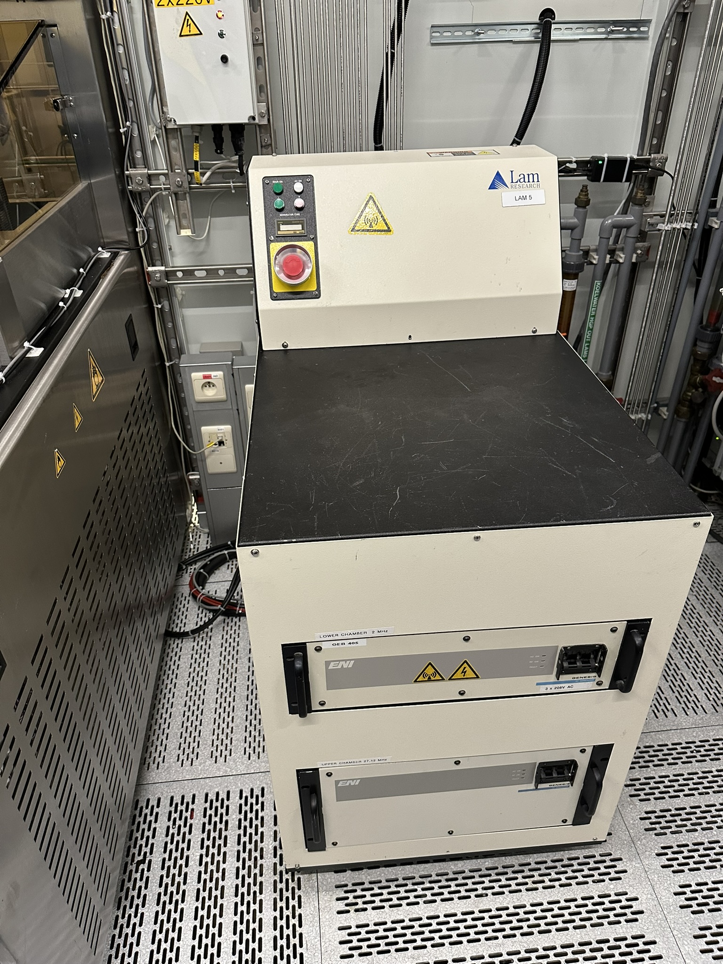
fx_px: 668
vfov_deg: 71.6
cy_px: 482
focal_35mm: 24
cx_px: 362
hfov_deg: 56.8
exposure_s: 1/50
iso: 320
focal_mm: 6.86
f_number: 1.78
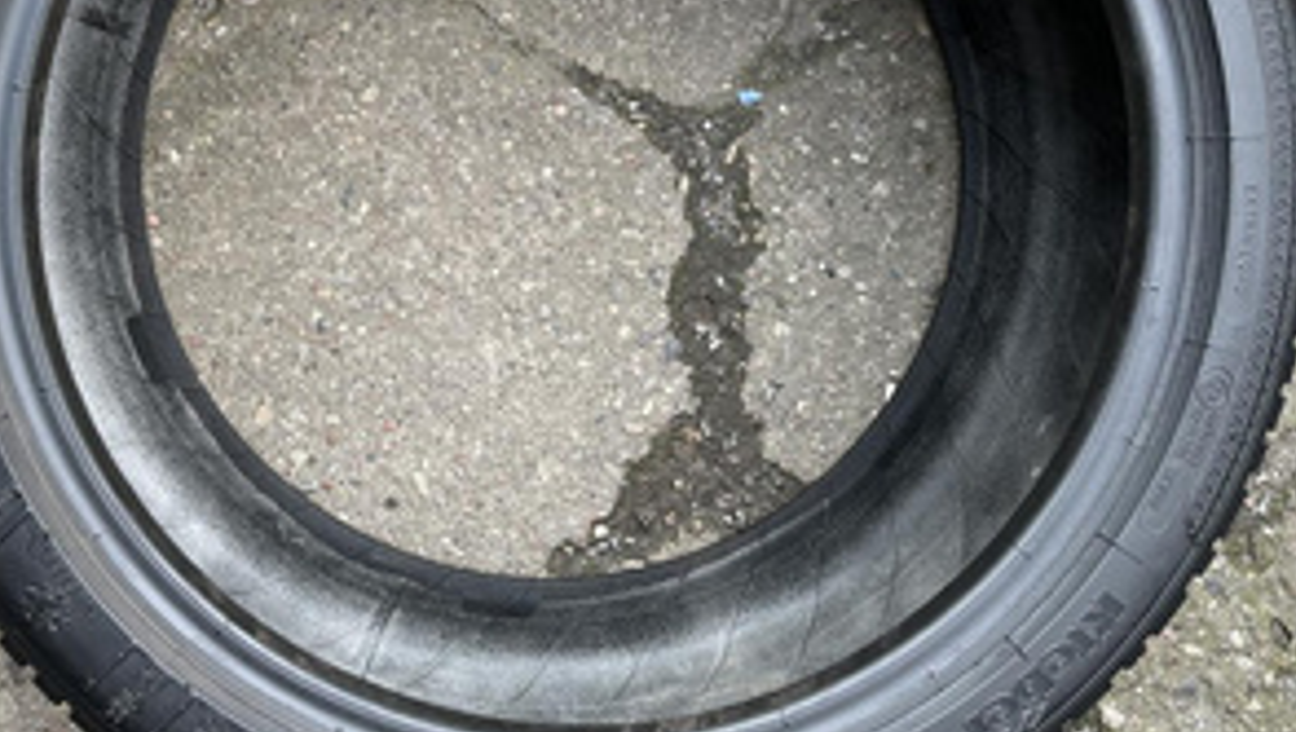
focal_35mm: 40
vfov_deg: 29.3
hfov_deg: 50.0
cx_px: 494
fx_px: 1376
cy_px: 176
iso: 64
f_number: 1.78
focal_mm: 6.86
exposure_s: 1/121
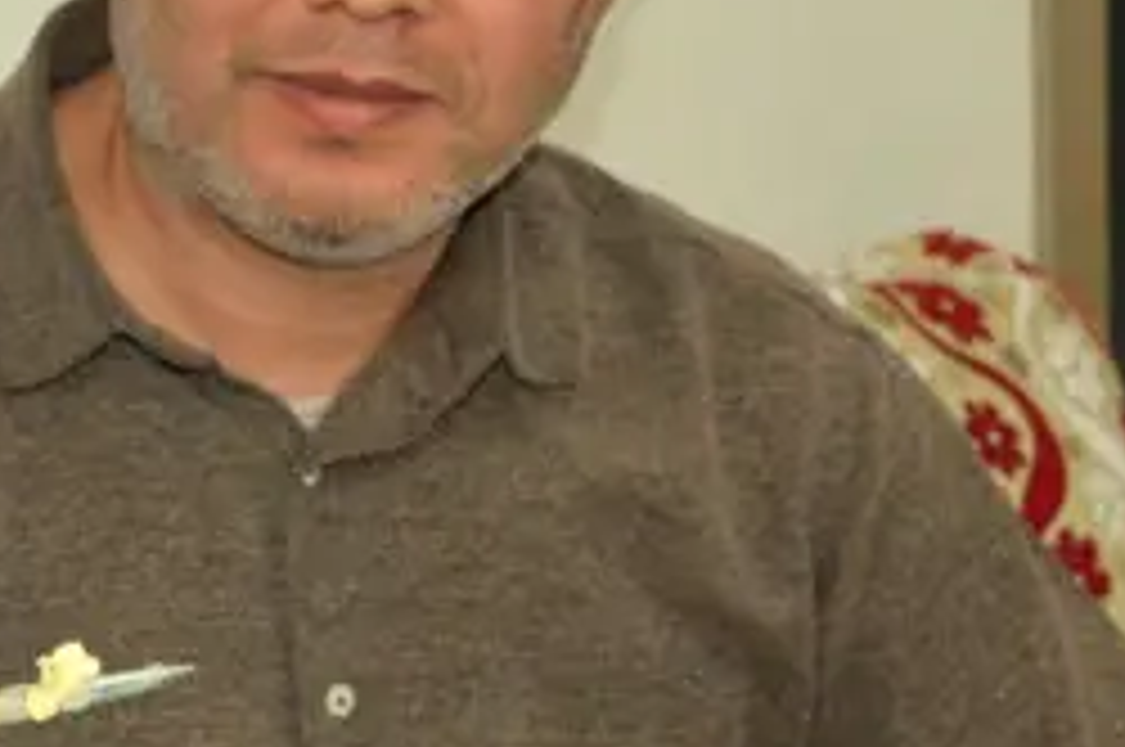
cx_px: -216
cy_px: 637
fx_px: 4400
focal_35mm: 141
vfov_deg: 9.7
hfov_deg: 14.1
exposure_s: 1/160
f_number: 8
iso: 5000
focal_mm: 40
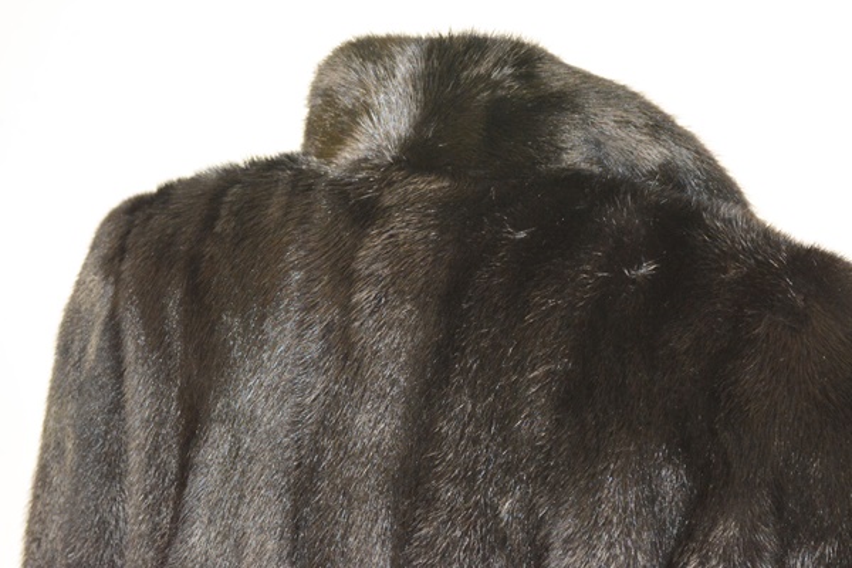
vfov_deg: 20.2
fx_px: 1597
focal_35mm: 68
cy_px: 284
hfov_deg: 29.9
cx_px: 426
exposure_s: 1/60
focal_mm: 45
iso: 3200
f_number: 5.3
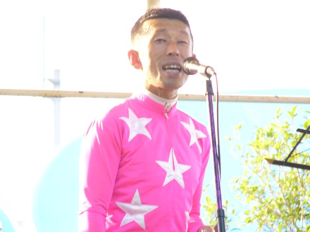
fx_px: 2857
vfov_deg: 4.7
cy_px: 116
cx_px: 155
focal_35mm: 319
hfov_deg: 6.2
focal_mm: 53
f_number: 3.3
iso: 50
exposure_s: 1/50
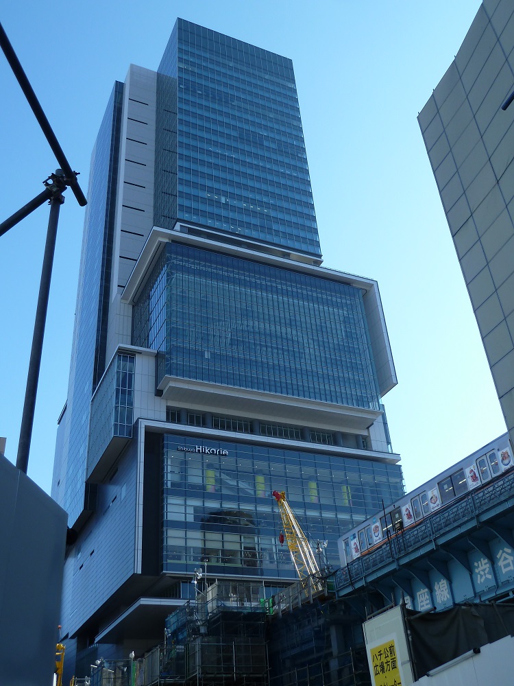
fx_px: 693
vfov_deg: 52.6
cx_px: 257
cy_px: 343
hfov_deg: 40.7
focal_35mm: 35
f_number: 4
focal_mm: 5.7
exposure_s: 1/320
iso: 80
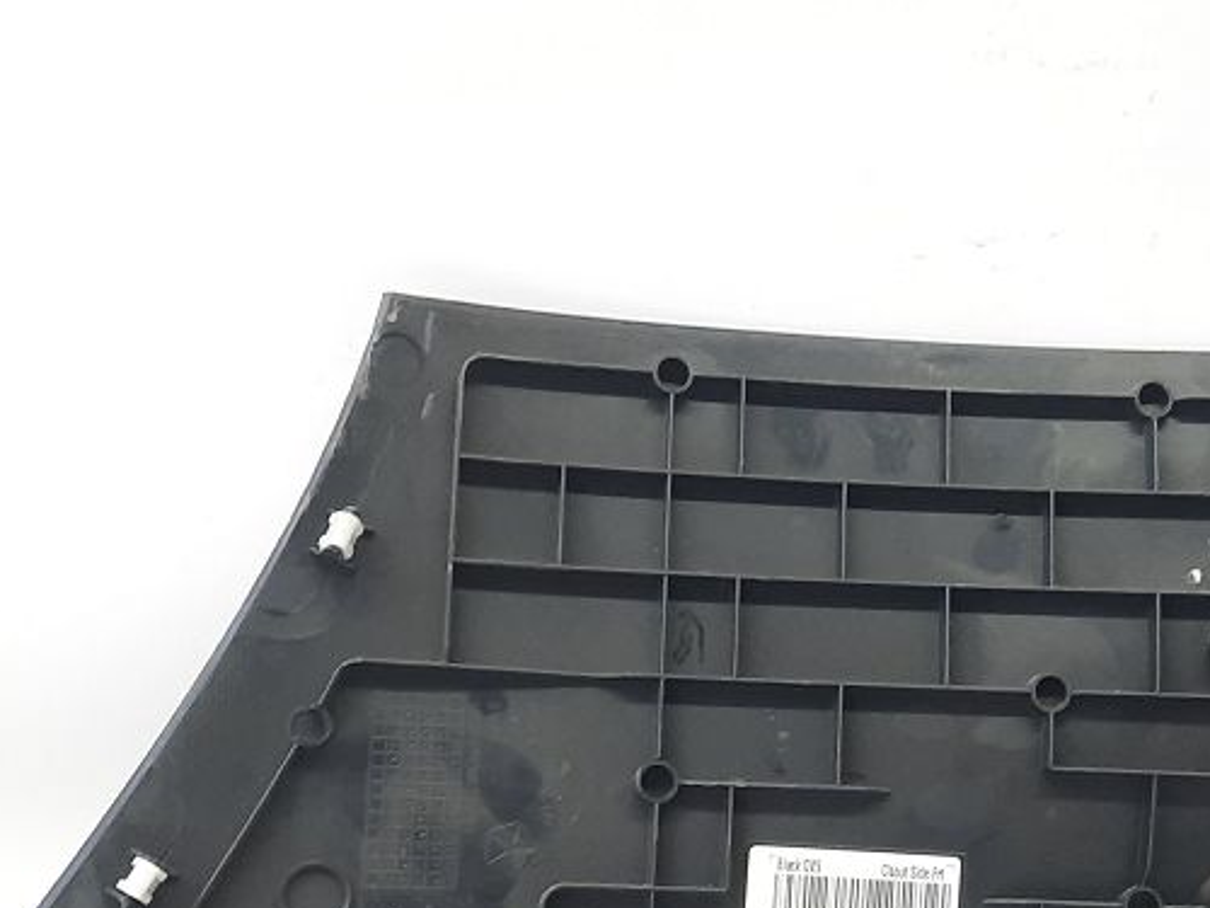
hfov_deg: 31.8
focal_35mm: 60
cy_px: 714
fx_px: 2097
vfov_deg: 24.1
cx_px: 852
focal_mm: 4.6
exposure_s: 1/60
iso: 160
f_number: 2
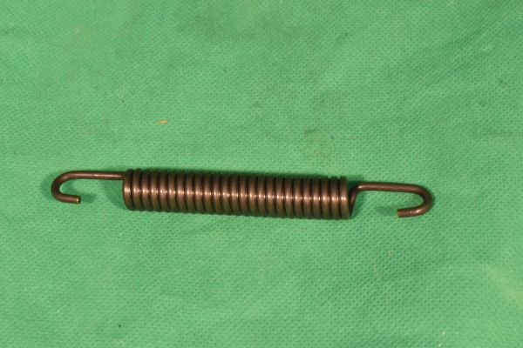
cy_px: 174
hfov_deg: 26.0
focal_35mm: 78
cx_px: 262
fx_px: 1133
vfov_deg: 17.5
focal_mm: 52
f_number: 16
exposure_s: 1/80
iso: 1800
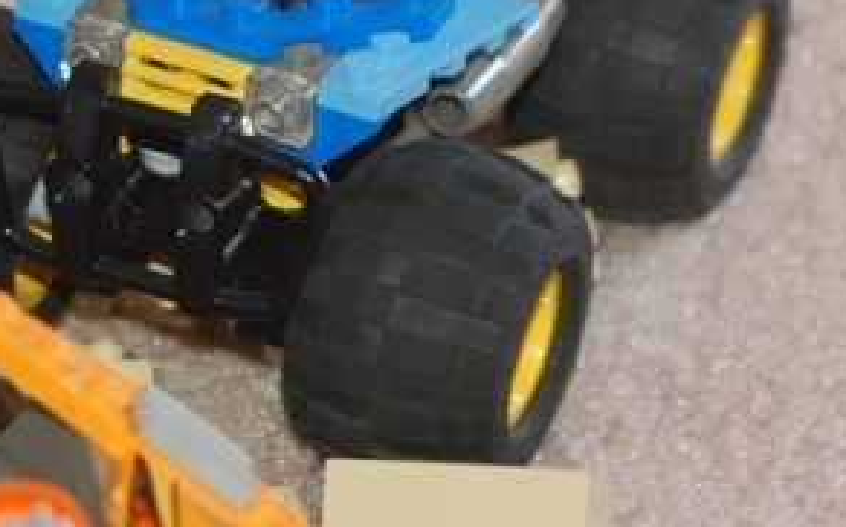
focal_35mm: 315
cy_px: -90
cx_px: 377
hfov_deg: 6.7
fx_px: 7257
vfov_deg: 4.2
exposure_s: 1/60
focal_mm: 80
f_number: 5.6
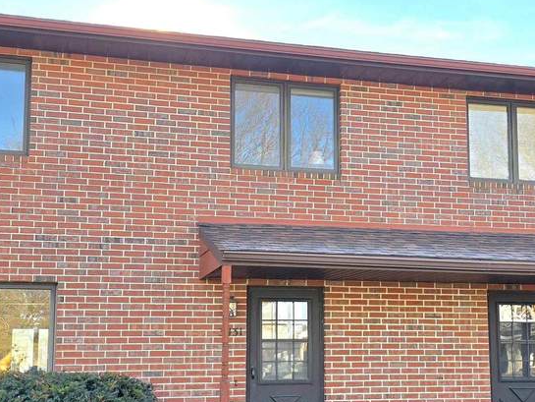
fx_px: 835
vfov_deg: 27.0
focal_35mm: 54
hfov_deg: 35.5
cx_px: 308
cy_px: 241
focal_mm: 6.3
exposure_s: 1/370
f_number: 1.7
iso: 32
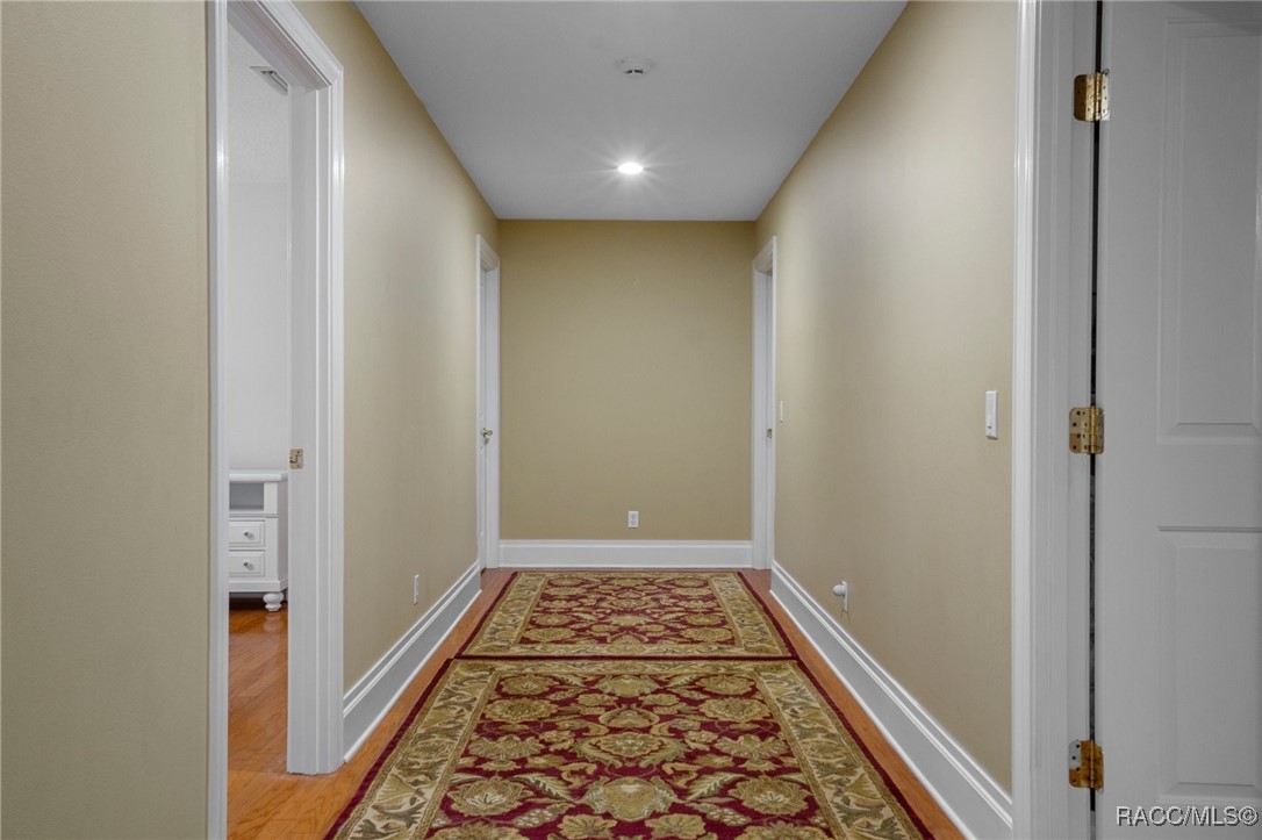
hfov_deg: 62.0
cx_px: 631
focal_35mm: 30
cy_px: 420
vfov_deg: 43.6
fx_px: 1051
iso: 320
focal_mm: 20
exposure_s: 1/2
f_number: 11
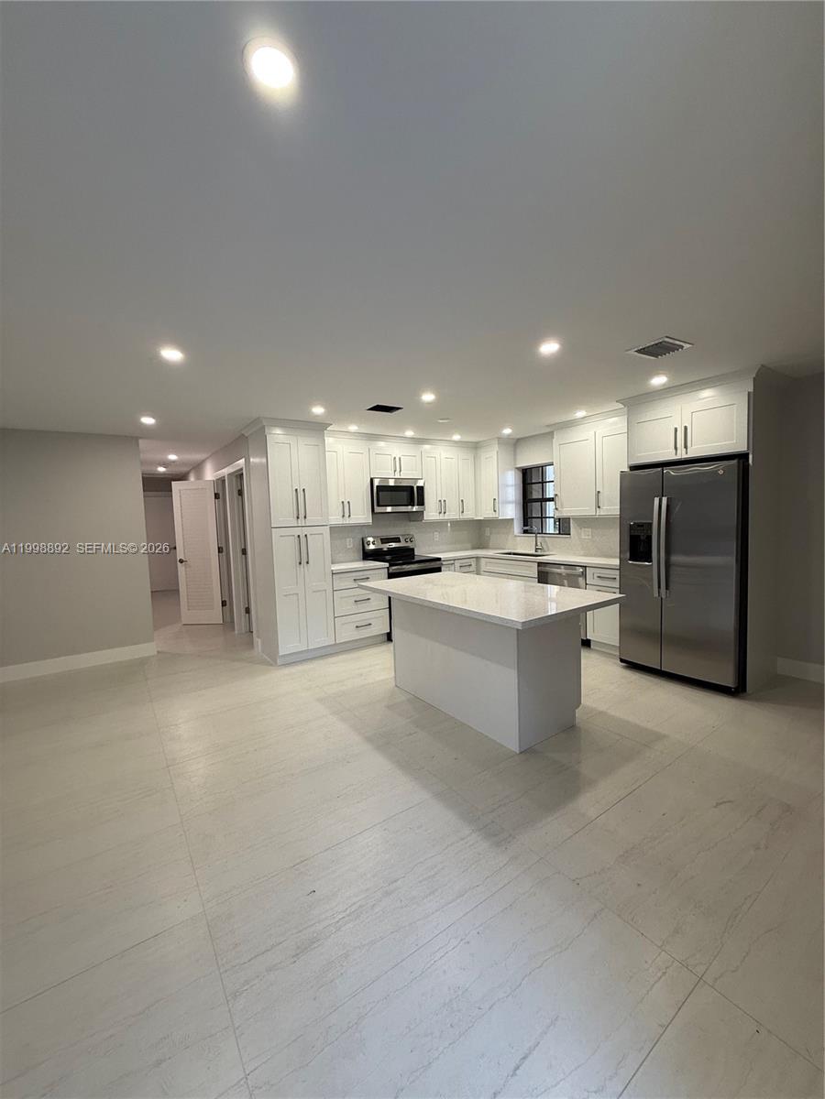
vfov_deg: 102.1
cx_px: 412
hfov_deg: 85.7
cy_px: 550
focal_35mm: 14
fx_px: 445
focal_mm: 2.22
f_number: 2.2
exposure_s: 1/120
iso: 125
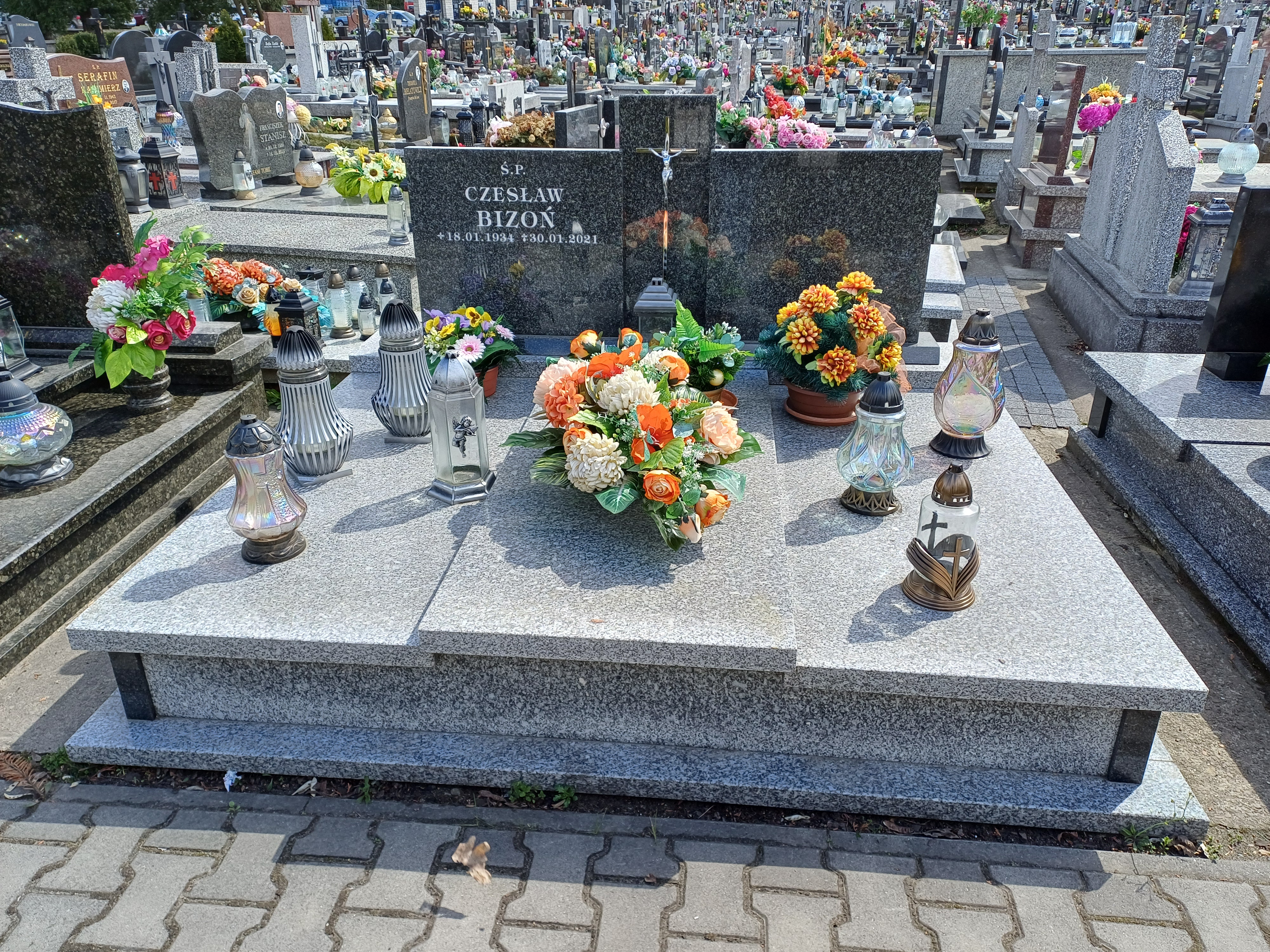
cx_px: 635
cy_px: 476
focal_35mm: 25
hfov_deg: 69.4
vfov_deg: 54.9
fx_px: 917
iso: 50
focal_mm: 4.65
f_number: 1.8
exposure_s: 1/507
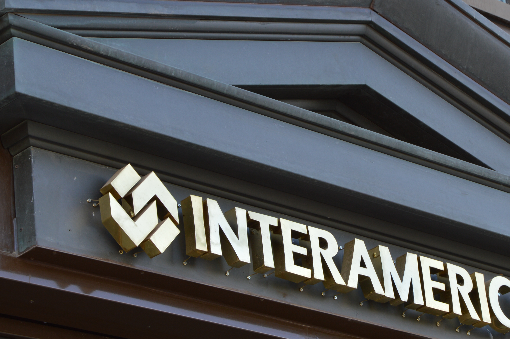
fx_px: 2137
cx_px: 329
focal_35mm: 151
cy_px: 140
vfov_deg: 9.1
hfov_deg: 13.6
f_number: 8
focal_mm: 62
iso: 100
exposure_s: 1/40
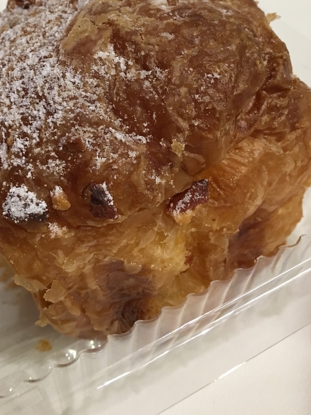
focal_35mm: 41
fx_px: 491
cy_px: 123
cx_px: 141
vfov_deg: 44.8
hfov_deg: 35.1
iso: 80
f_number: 2.2
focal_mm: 4.15
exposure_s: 1/15
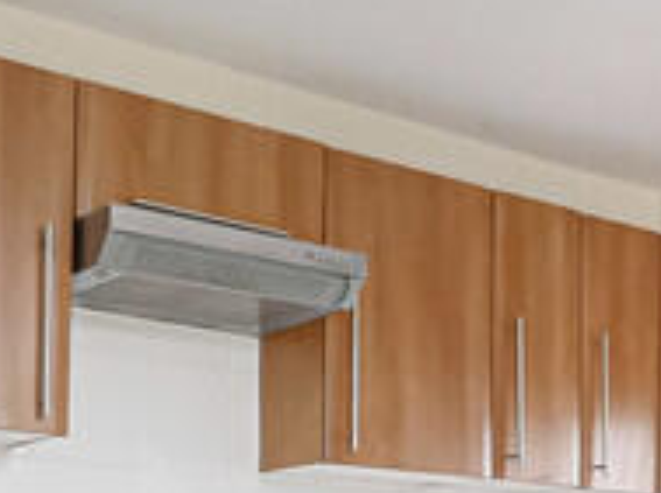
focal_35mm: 76
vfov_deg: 17.8
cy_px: 682
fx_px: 1448
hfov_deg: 25.4
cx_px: 483
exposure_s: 1/60
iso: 1600
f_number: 4
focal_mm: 7
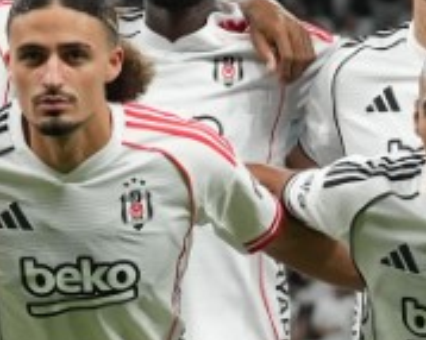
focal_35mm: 574
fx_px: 7233
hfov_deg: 3.4
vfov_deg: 2.7
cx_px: 297
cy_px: 284
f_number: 3.2
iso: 2000
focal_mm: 70
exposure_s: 1/1250
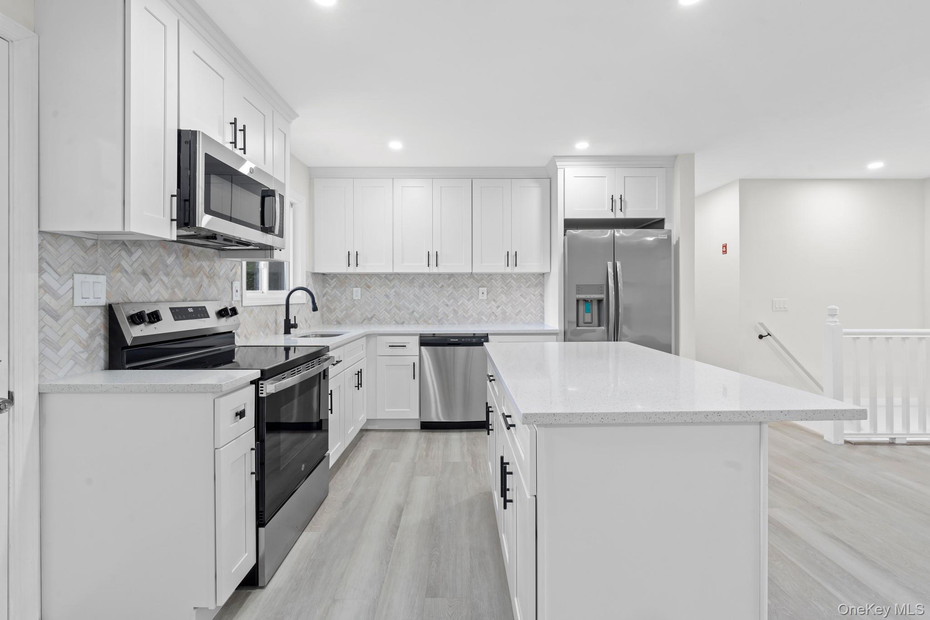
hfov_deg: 104.3
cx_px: 465
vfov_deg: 81.2
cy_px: 310
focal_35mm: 14
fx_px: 362
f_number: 10
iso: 320
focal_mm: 14
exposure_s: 1/3
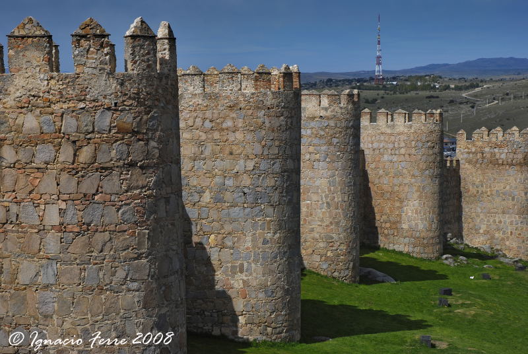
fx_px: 1013
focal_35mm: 69
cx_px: 264
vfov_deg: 19.8
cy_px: 177
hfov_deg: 29.2
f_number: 8
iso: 100
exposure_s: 1/125
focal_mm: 46
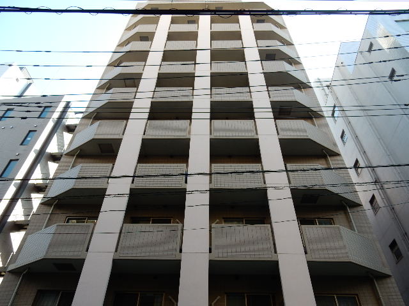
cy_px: 153
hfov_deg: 69.4
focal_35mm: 25
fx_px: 295
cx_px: 204
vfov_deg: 54.9
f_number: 3.7
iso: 125
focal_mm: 4.5
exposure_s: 1/160
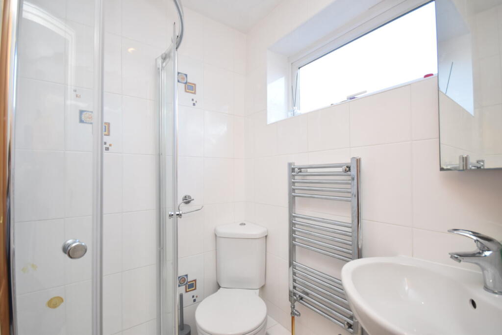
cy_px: 168
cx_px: 251
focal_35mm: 15
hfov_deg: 100.4
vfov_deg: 77.3
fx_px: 209
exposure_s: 1/160
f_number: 4
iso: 800
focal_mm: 10
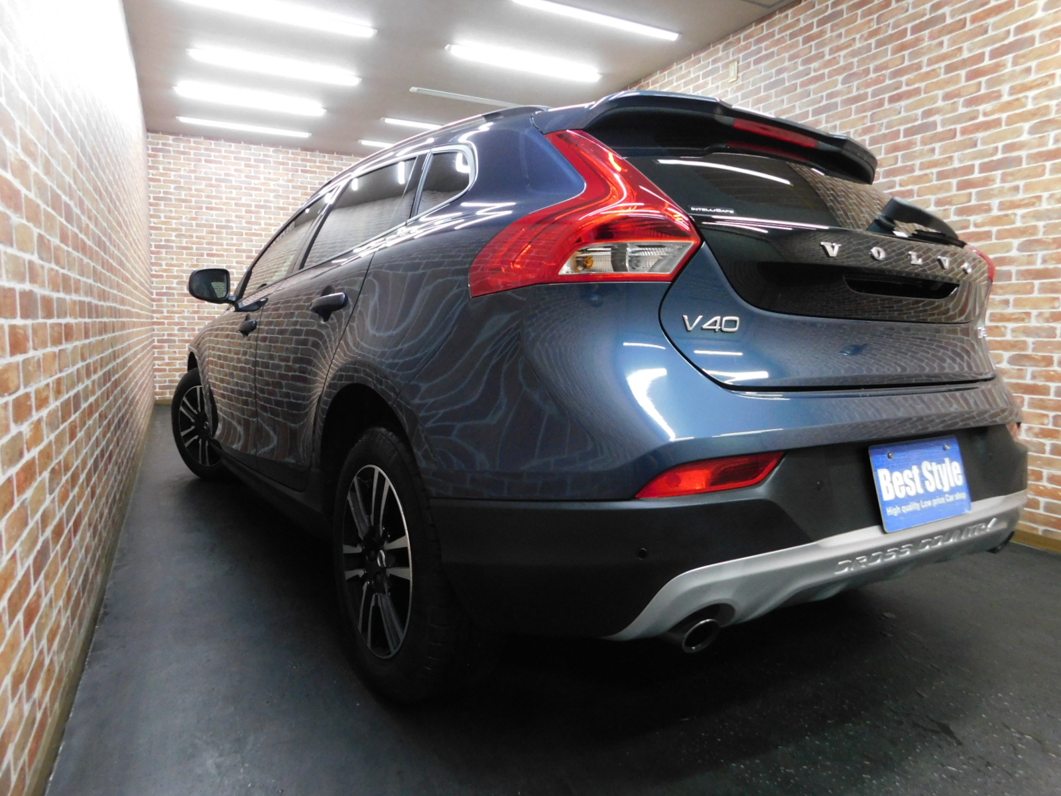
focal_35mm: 23
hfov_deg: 73.9
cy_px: 398
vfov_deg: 58.9
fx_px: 705
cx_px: 530
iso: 400
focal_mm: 4
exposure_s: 1/30
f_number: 3
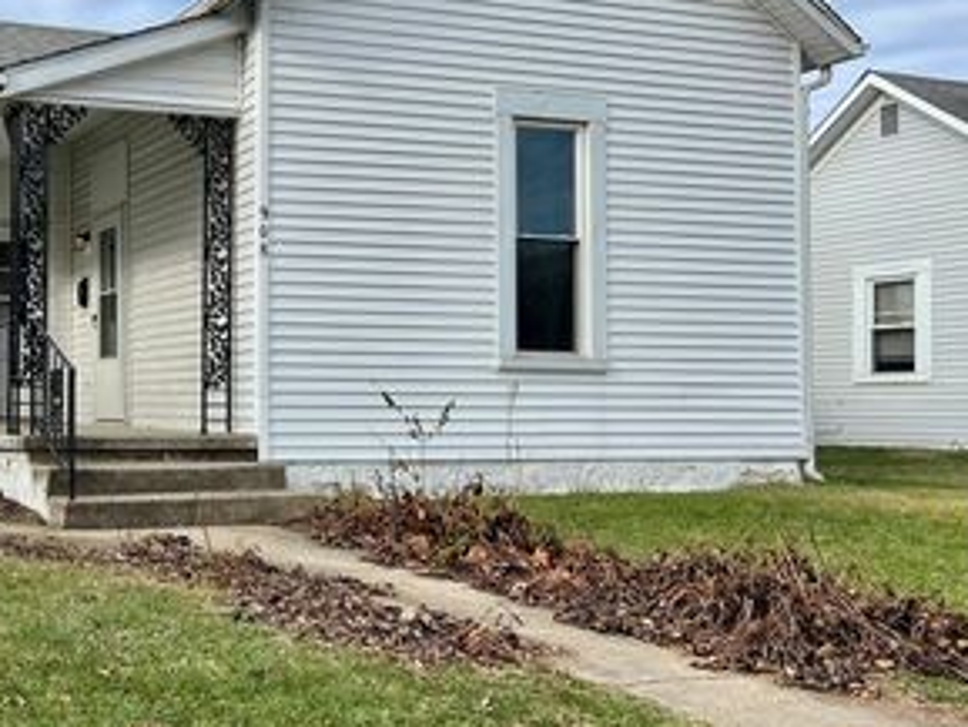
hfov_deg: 39.9
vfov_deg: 32.1
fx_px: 1259
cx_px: 157
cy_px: 290
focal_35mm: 45
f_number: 1.5
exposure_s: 1/3257
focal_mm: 5.7
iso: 50
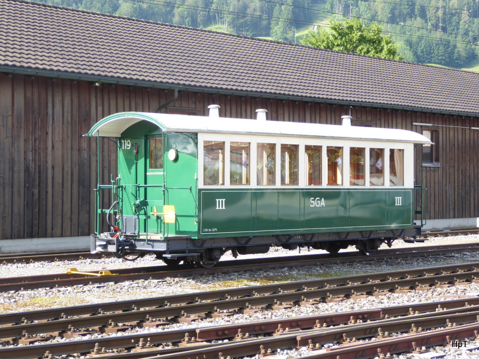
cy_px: 180
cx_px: 240
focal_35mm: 75
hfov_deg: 26.0
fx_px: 1038
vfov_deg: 19.6
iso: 80
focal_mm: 12.5
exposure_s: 1/80
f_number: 4.5
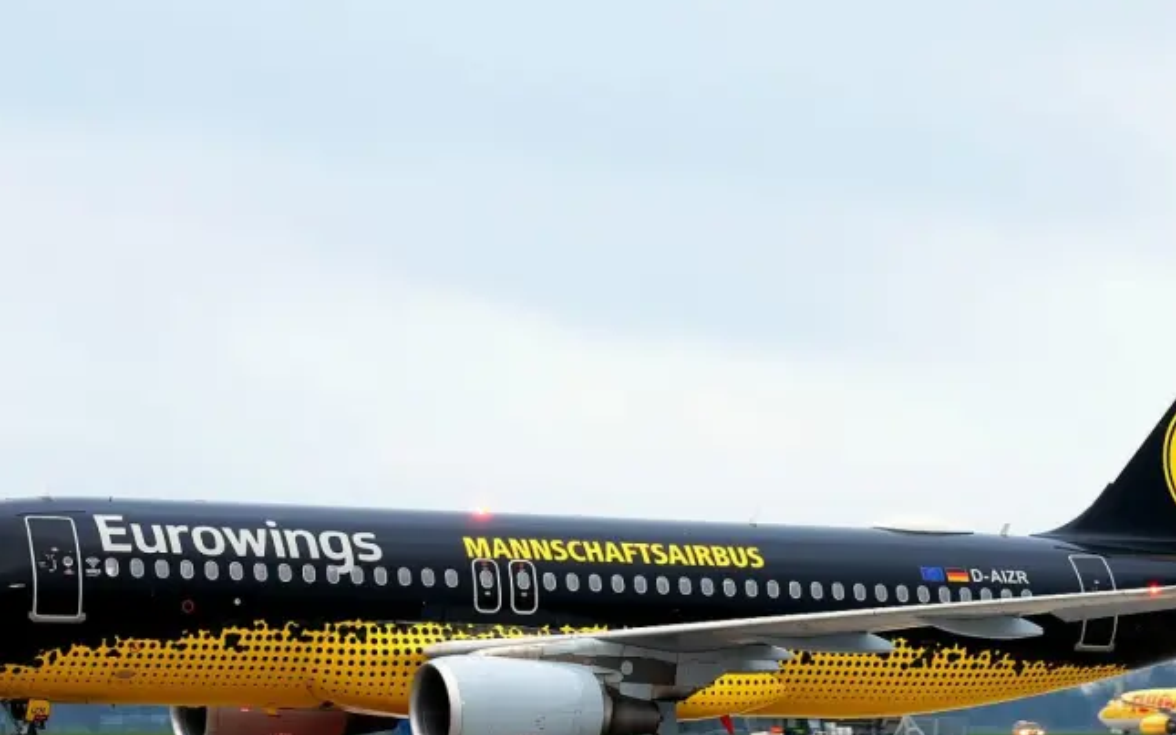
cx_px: 640
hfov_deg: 15.4
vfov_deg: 9.6
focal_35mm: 136
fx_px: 4358
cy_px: 605
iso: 250
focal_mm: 56.2
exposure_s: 1/20
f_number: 6.4
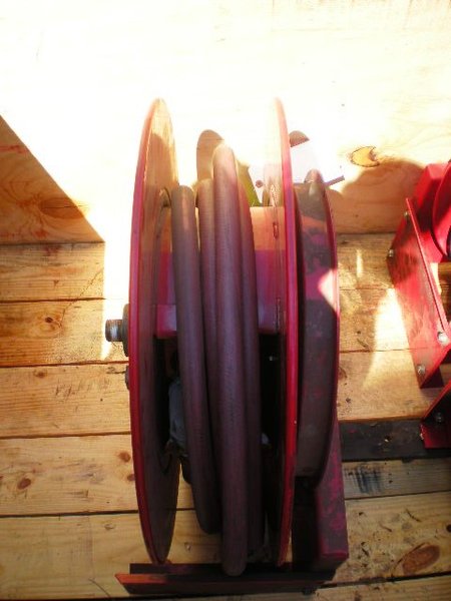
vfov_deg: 49.0
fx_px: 660
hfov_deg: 37.7
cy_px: 300
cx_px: 226
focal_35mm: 38
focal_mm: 6.3
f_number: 3.1
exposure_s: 1/276
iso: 64
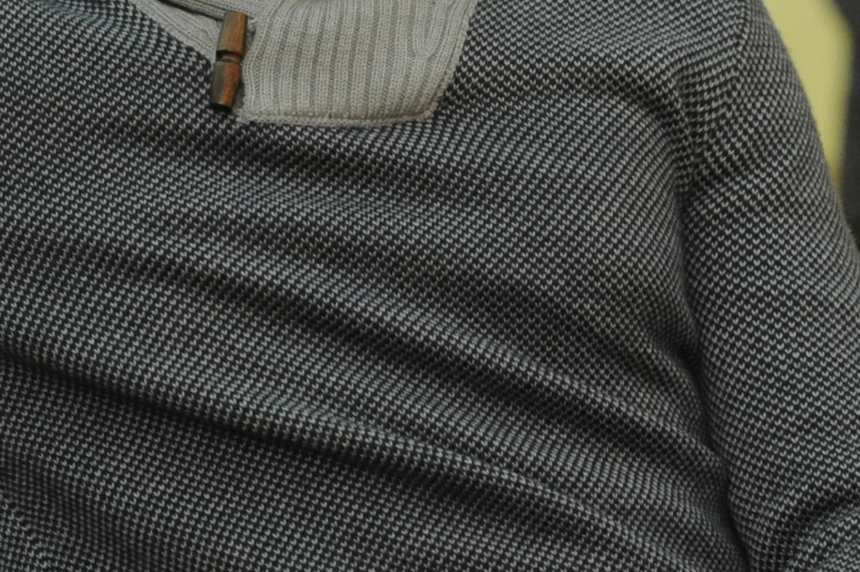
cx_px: -160
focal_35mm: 306
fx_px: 7305
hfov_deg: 6.7
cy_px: 84
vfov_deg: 4.5
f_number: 3.5
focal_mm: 90
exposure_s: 1/100
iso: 2500
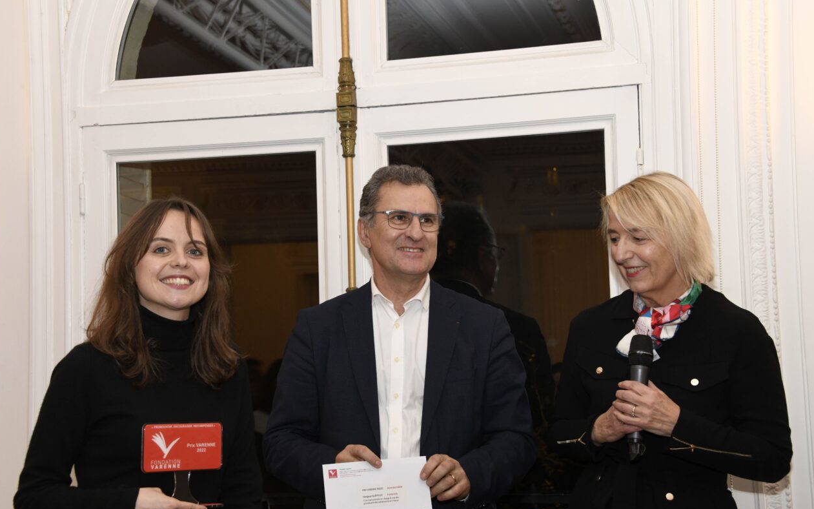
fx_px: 1331
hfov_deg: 34.0
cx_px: 404
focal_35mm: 60
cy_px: 275
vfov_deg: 21.6
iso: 1250
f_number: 8
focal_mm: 58
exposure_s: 1/60
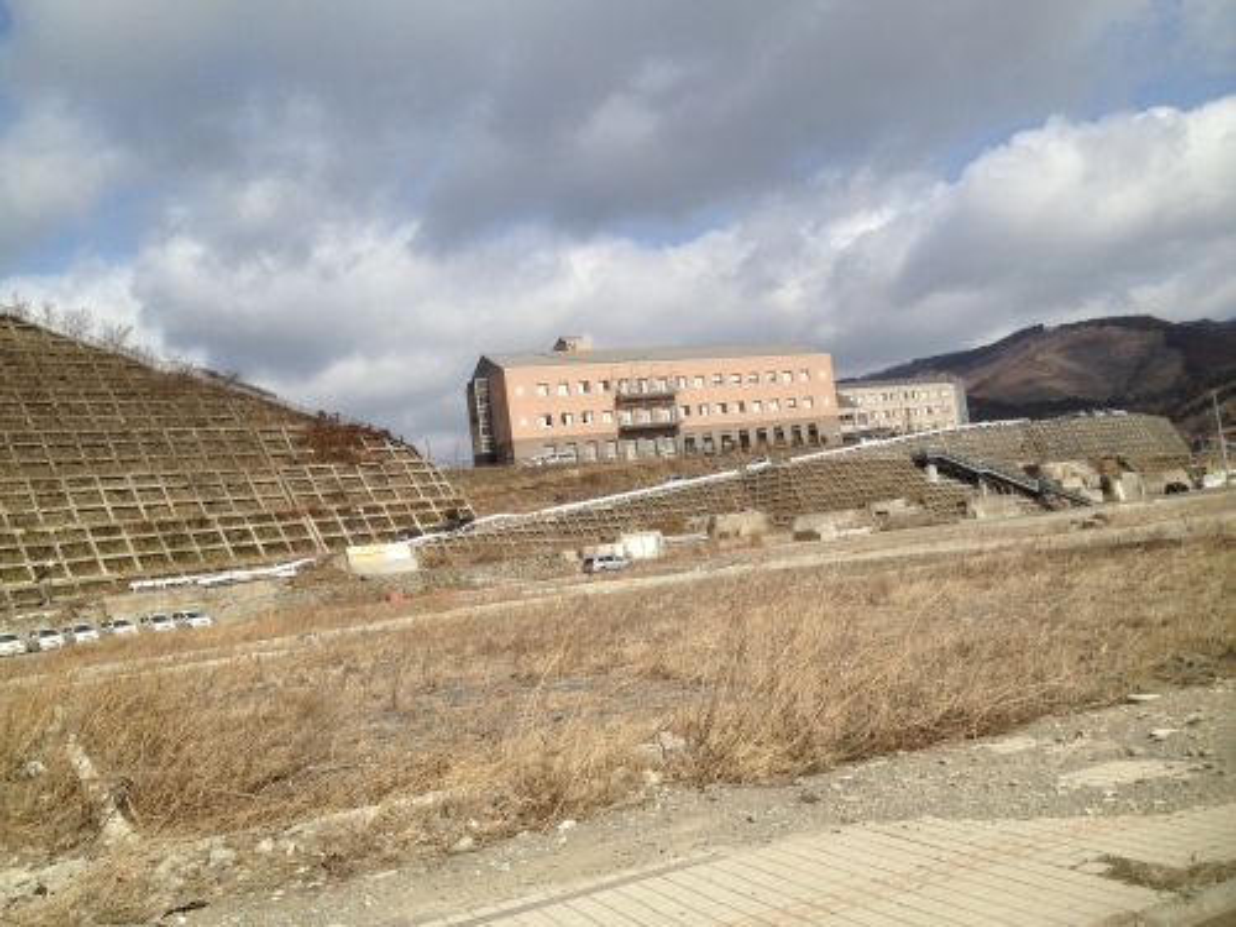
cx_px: 618
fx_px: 1250
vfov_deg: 40.7
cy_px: 464
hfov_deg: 52.6
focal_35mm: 35
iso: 50
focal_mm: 4.28
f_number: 2.4
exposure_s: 1/2907
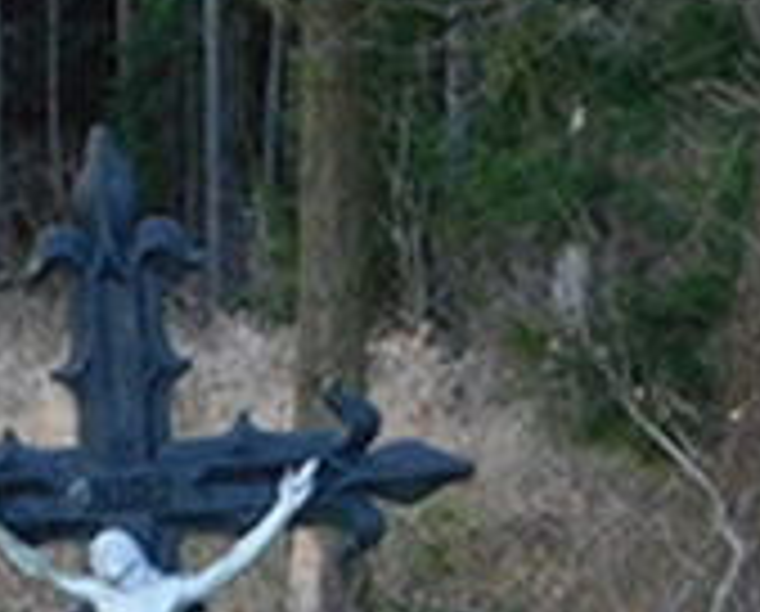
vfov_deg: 9.2
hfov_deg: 12.0
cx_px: 90
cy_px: 1202
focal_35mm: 159
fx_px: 3585
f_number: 3
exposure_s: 1/60
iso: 125
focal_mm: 4
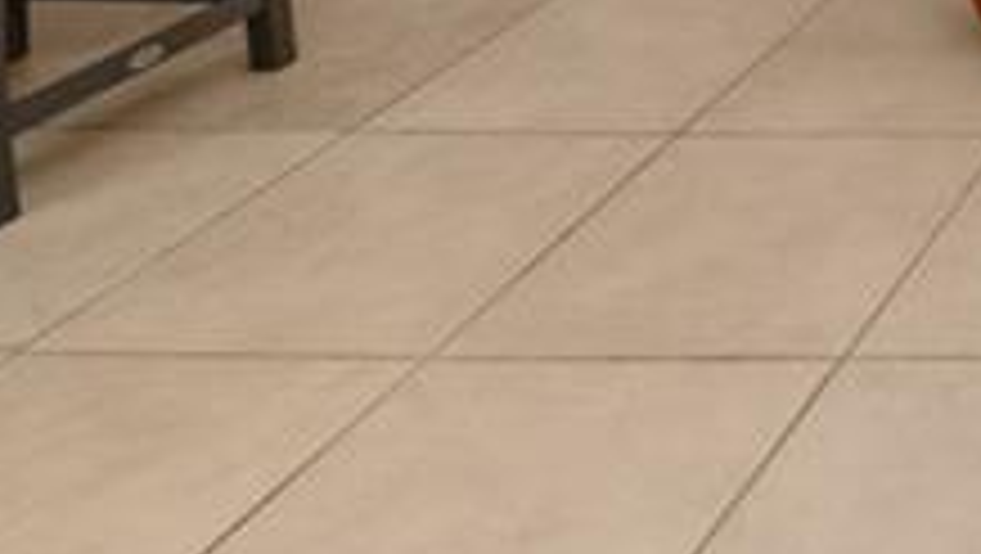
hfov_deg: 24.0
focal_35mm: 59
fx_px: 1536
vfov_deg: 14.4
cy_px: -739
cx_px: 1616
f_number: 11
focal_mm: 12
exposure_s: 1/1.25
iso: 400
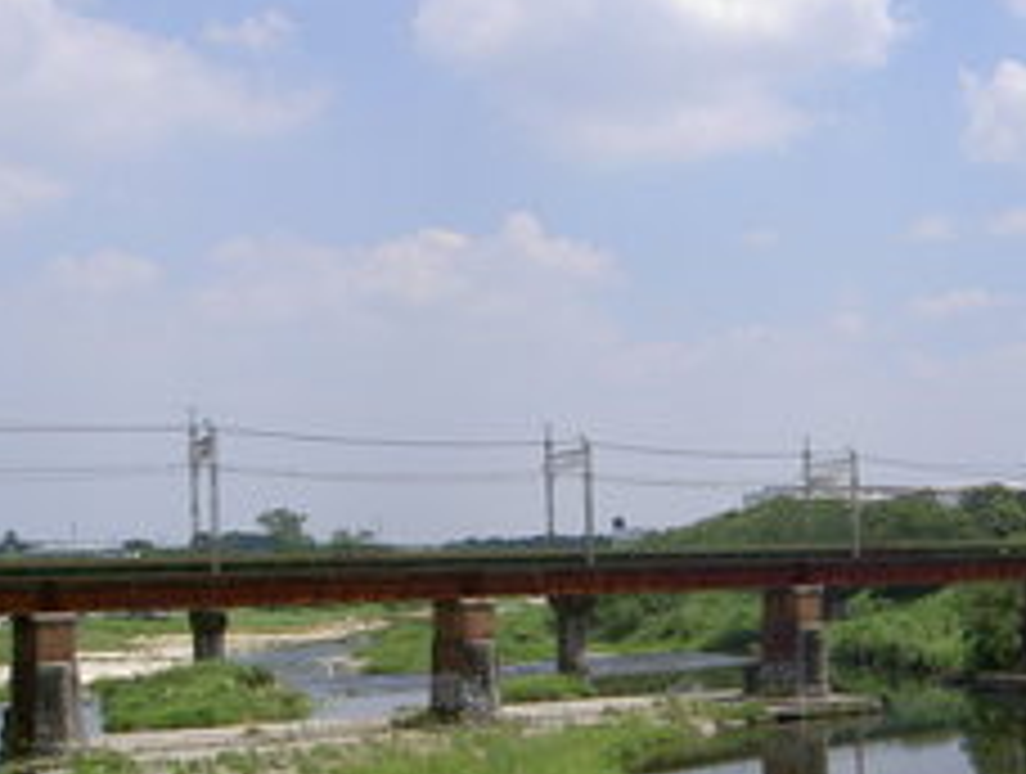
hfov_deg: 28.3
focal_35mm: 67
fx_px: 1990
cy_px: 598
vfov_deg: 21.8
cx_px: 819
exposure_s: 1/400
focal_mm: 5.6
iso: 50
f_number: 4.7
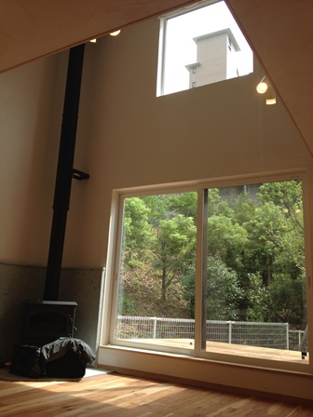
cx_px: 156
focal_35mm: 35
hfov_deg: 40.7
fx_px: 422
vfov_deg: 52.6
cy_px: 208
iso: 50
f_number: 2.4
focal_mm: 4.28
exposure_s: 1/300
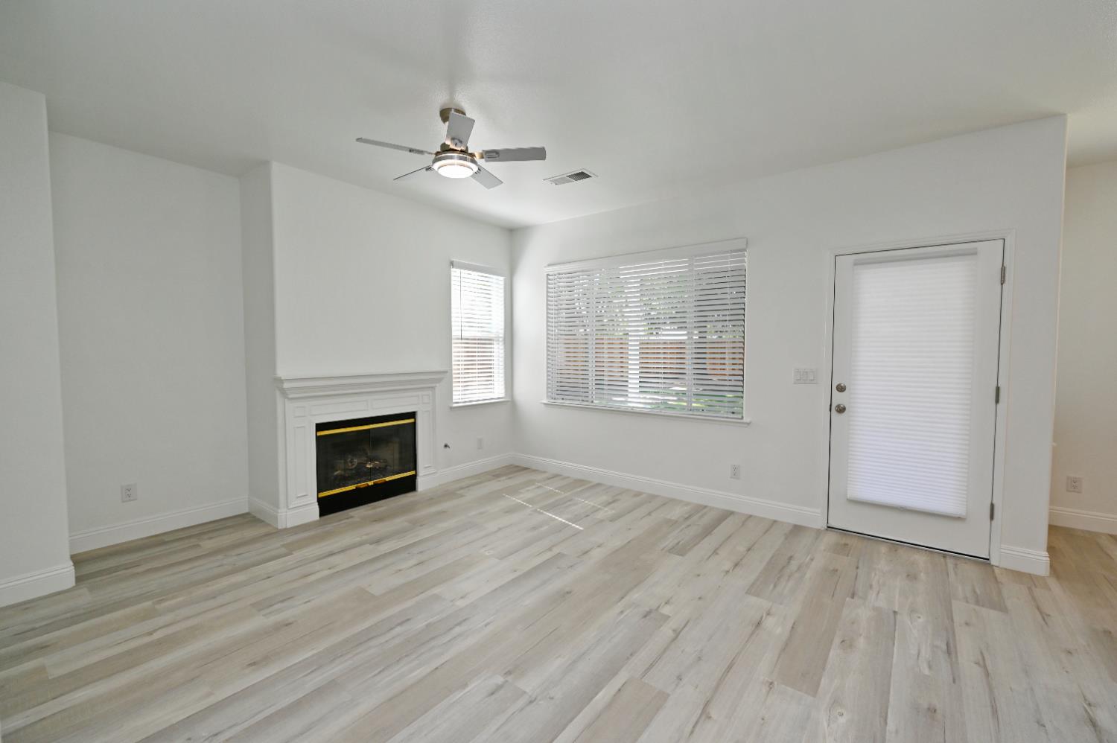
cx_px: 558
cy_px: 372
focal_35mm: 15
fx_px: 465
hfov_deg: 100.4
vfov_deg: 77.2
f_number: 5.6
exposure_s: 1/125
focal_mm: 15
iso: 200
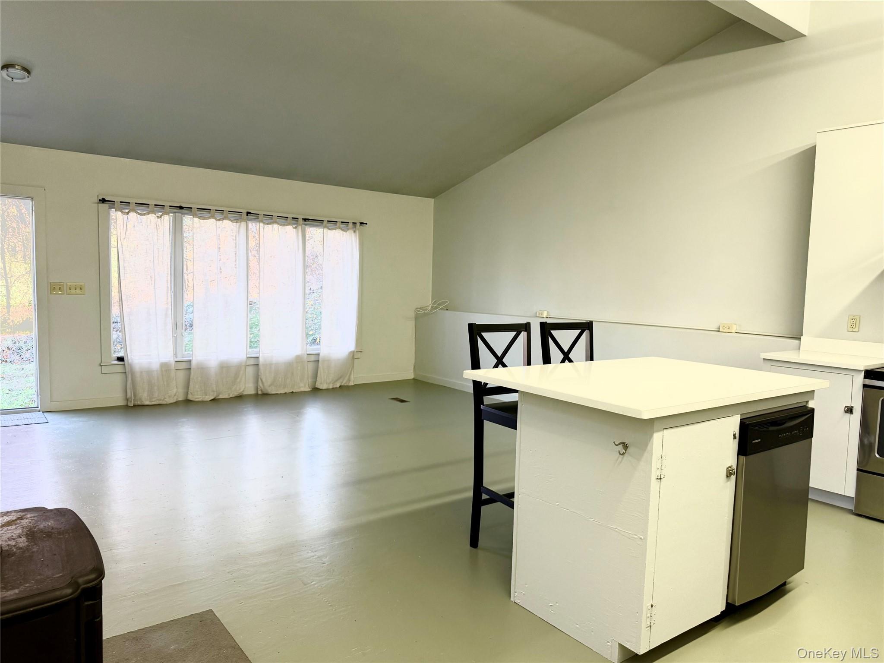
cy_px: 332
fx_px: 613
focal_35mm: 24
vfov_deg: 56.8
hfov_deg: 71.6
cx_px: 442
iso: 160
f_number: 1.78
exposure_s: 1/120
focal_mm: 6.76
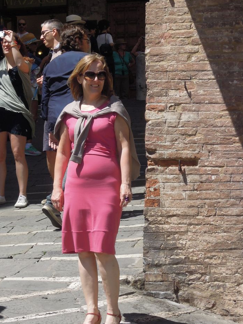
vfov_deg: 13.3
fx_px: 1385
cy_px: 151
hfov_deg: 10.0
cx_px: 94
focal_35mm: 148
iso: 160
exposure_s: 1/640
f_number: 5.5
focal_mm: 17.9
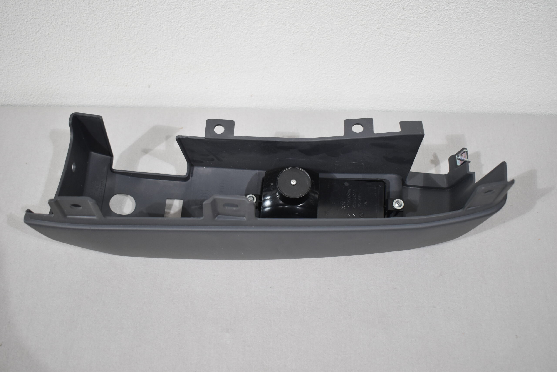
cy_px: 186
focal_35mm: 39
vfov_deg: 34.2
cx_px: 278
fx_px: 603
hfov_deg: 49.6
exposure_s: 1/160
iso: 800
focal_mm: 26
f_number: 4
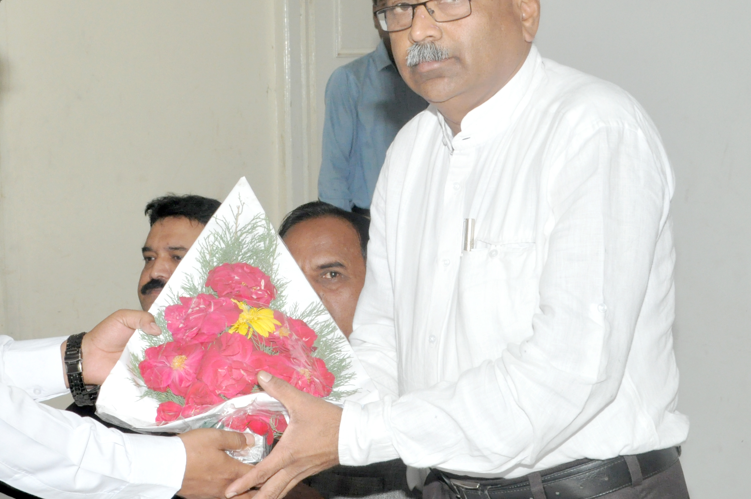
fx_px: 1792
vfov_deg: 15.8
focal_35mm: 86
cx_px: 239
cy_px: 205
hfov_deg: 23.5
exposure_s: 1/160
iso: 1000
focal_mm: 34
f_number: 14
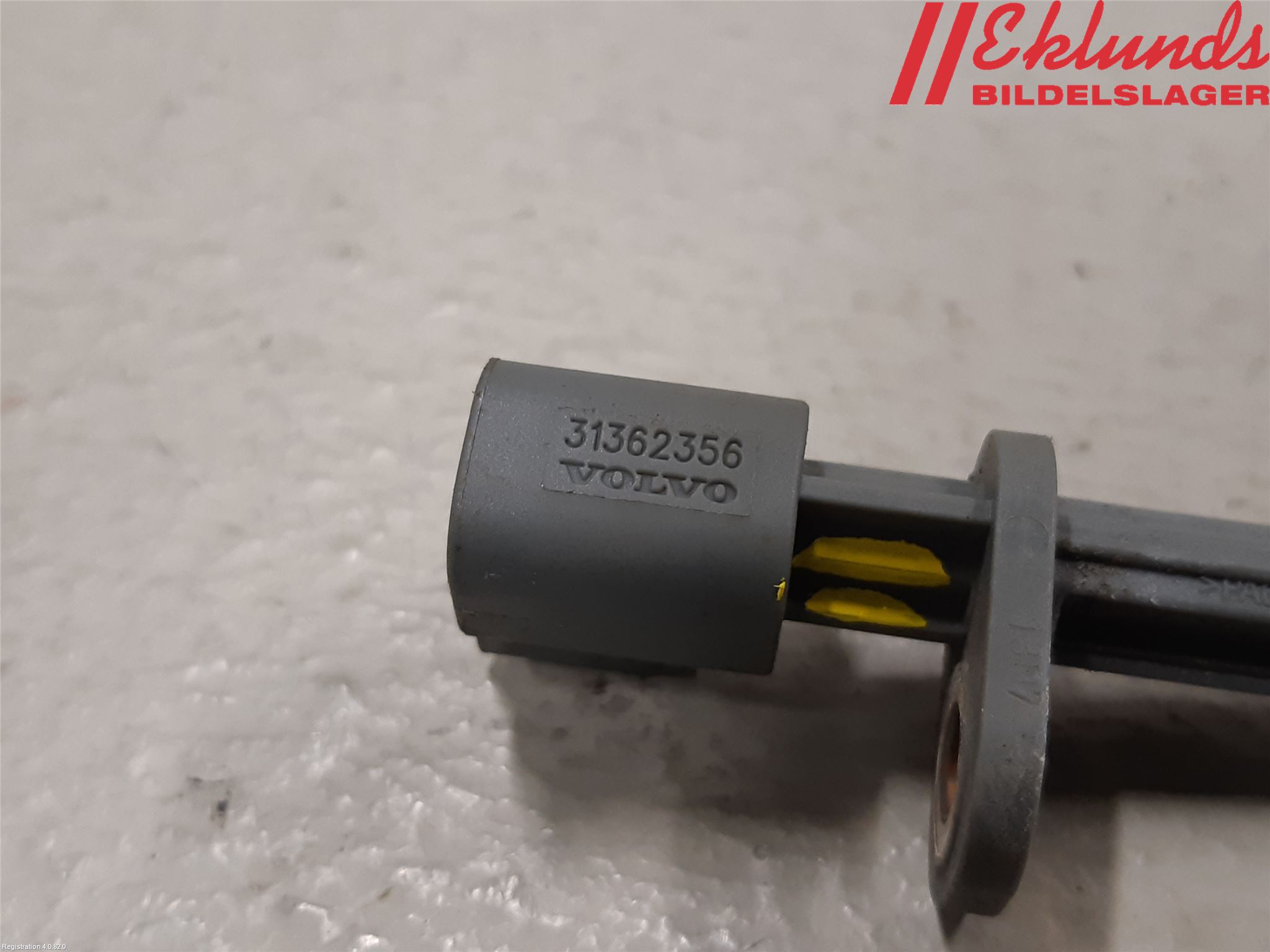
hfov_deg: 67.3
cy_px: 476
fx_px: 954
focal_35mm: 26
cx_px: 635
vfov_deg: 53.1
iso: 100
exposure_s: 1/50
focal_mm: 3.93
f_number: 1.7
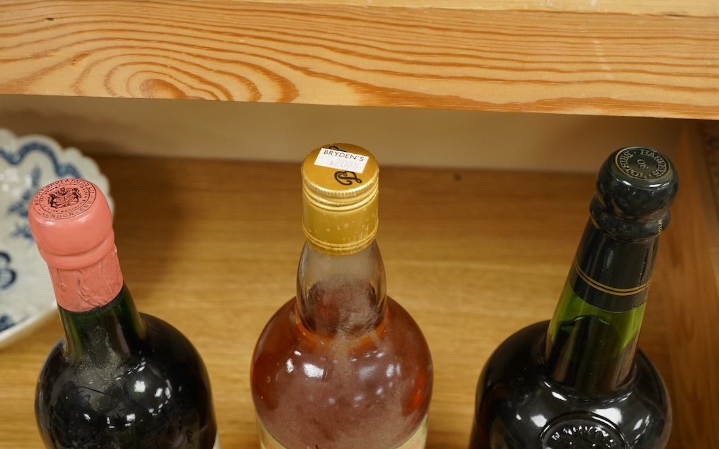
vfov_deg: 27.4
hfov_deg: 42.6
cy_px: 237
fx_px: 921
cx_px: 354
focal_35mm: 47
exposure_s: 1/125
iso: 2000
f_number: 9
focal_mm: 30
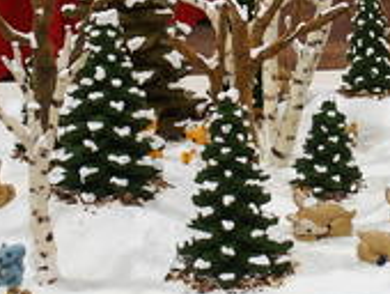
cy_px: -18
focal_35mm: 132
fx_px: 1489
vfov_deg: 11.1
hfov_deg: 14.8
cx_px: 317
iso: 320
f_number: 2.8
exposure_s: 1/50
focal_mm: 10.8
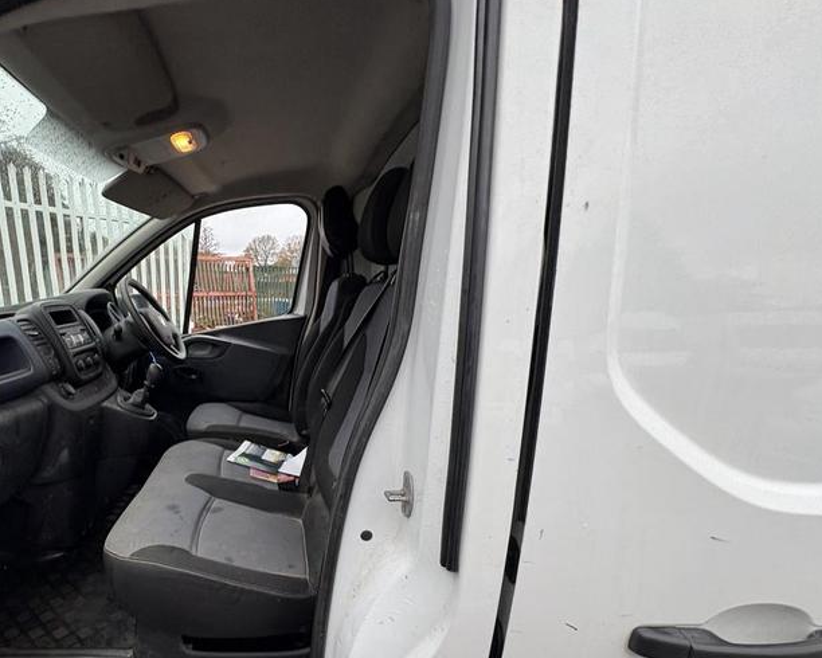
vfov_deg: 66.1
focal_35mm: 20
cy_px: 443
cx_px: 257
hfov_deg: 77.1
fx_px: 487
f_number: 2.2
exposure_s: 1/99
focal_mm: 2.22
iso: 200
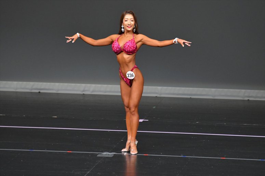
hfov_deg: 6.0
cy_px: 88
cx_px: 132
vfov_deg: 4.0
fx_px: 2538
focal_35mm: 345
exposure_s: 1/400
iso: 4000
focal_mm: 230
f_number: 5.6
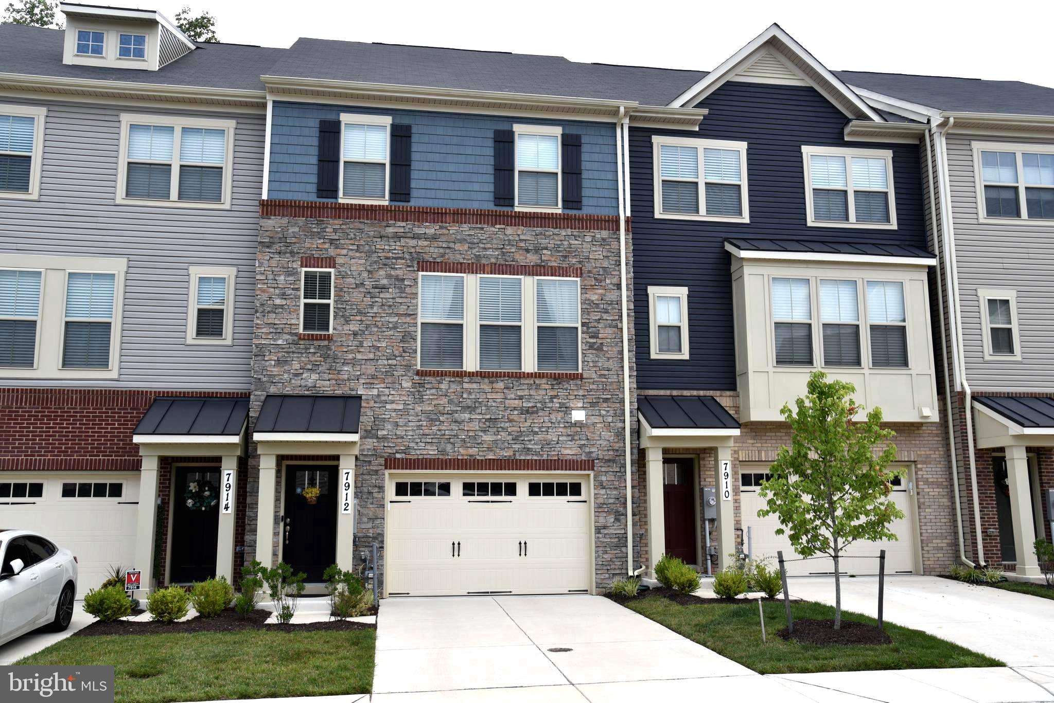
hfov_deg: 58.7
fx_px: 937
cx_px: 527
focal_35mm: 32
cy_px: 352
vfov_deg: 41.1
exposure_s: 1/250
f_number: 8
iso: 280
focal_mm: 32
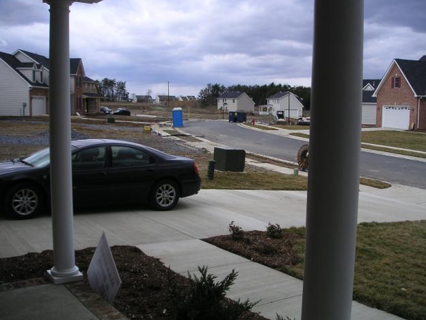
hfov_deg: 49.0
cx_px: 217
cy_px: 157
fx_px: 468
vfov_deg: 37.7
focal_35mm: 38
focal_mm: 5.7
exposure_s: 1/180
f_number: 6.7
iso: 50
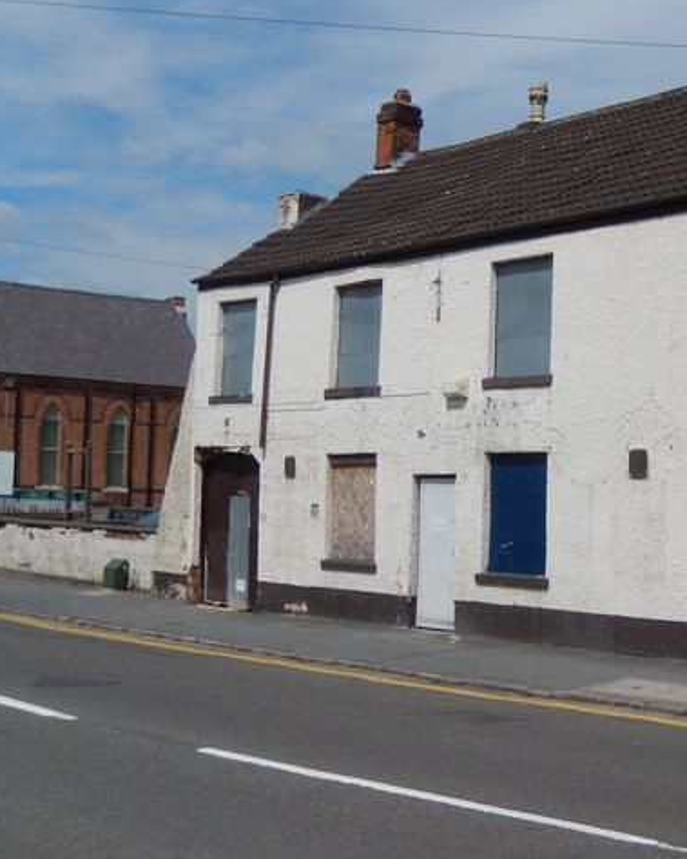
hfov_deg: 27.6
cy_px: 426
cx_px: 542
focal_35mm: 54
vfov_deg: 34.8
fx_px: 1373
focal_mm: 7.3
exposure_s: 1/640
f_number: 8.4
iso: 125
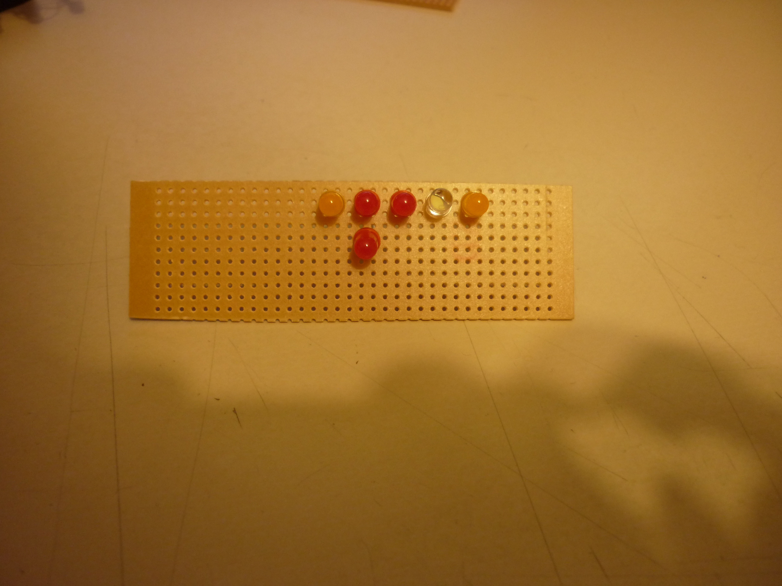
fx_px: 745
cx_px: 391
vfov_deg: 42.9
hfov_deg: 55.4
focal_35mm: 33
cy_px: 293
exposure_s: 1/30
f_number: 2.8
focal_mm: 5.5
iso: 200
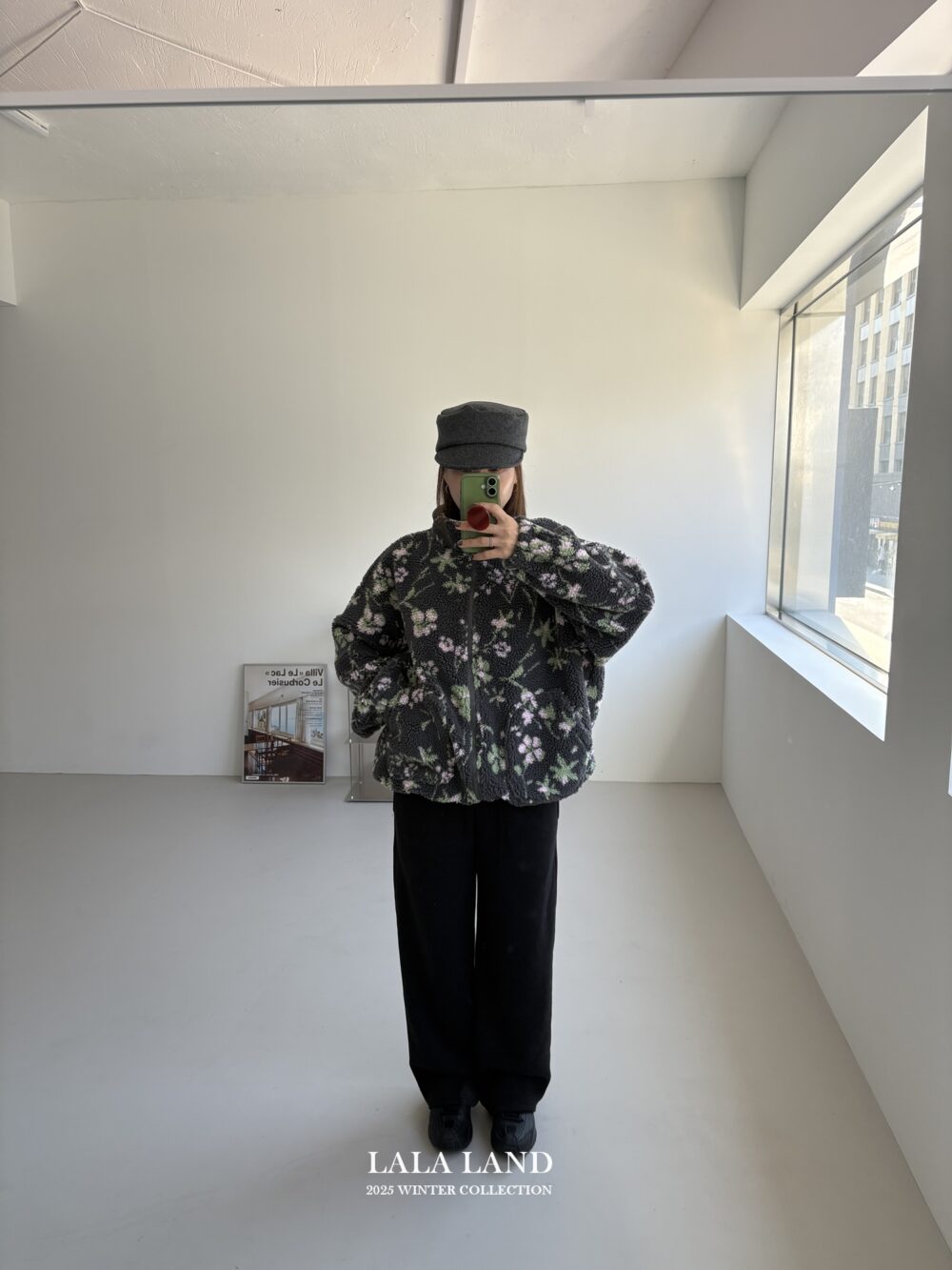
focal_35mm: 26
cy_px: 635
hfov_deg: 53.1
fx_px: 953
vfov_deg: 67.3
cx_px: 476
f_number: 1.6
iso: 50
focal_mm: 5.96
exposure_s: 1/271
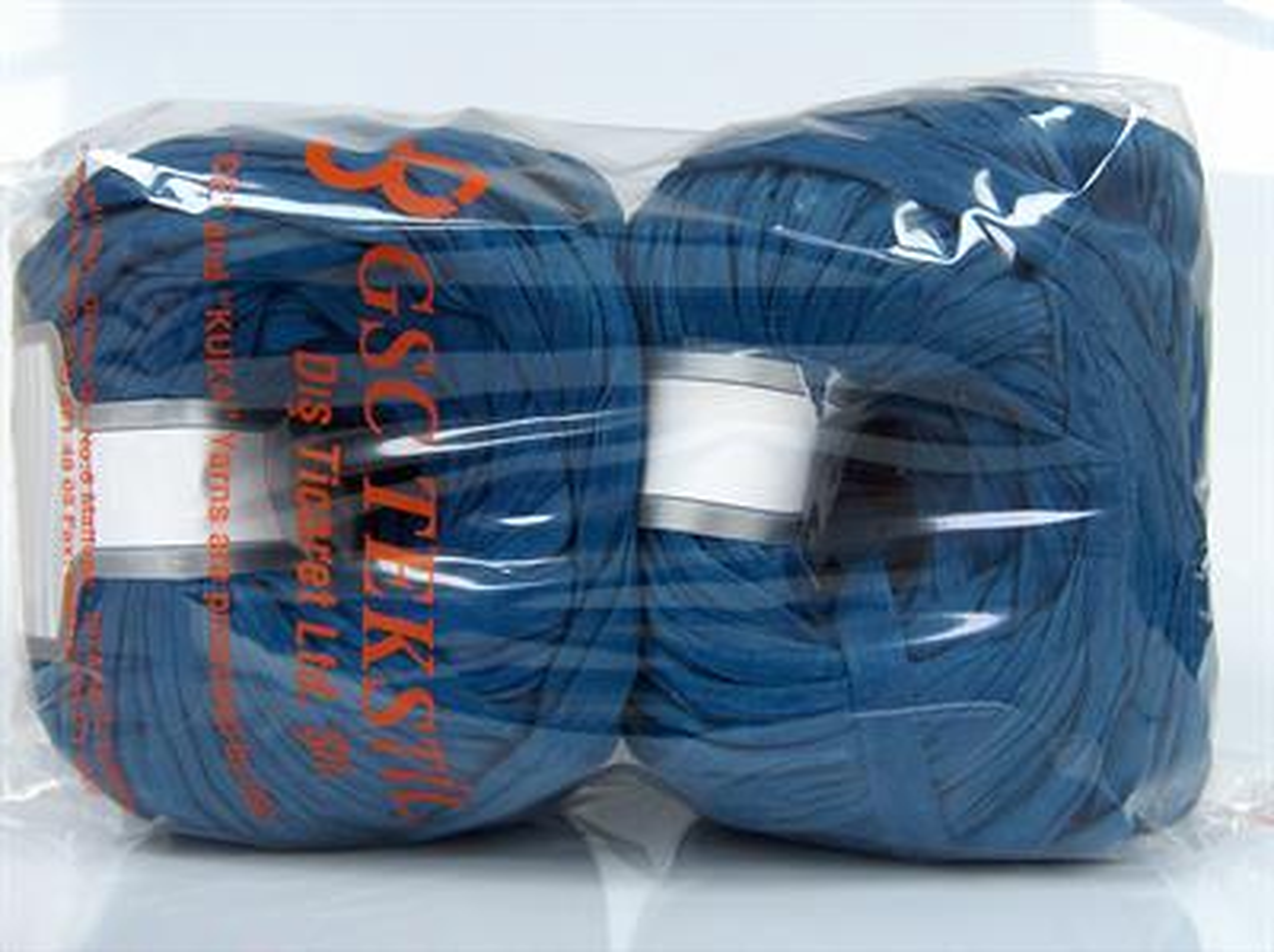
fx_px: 1617
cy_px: 476
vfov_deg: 32.8
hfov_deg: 43.0
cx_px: 637
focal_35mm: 44
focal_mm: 8.96
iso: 200
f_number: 2.8
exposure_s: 1/51.7
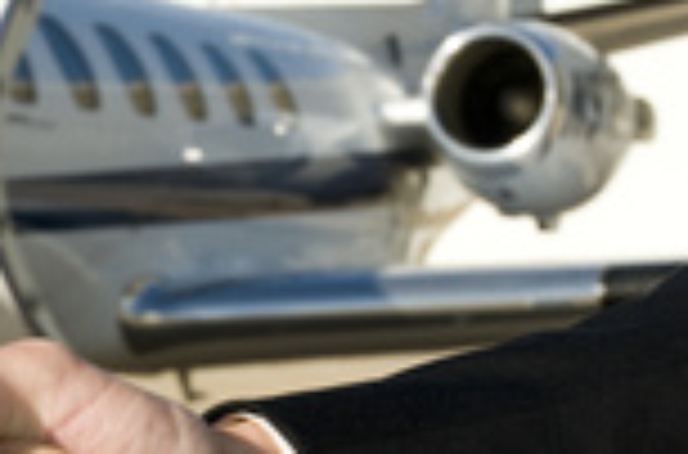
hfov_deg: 15.6
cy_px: 450
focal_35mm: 129
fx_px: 2465
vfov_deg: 10.4
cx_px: 11
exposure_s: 1/500
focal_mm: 31
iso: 200
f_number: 8
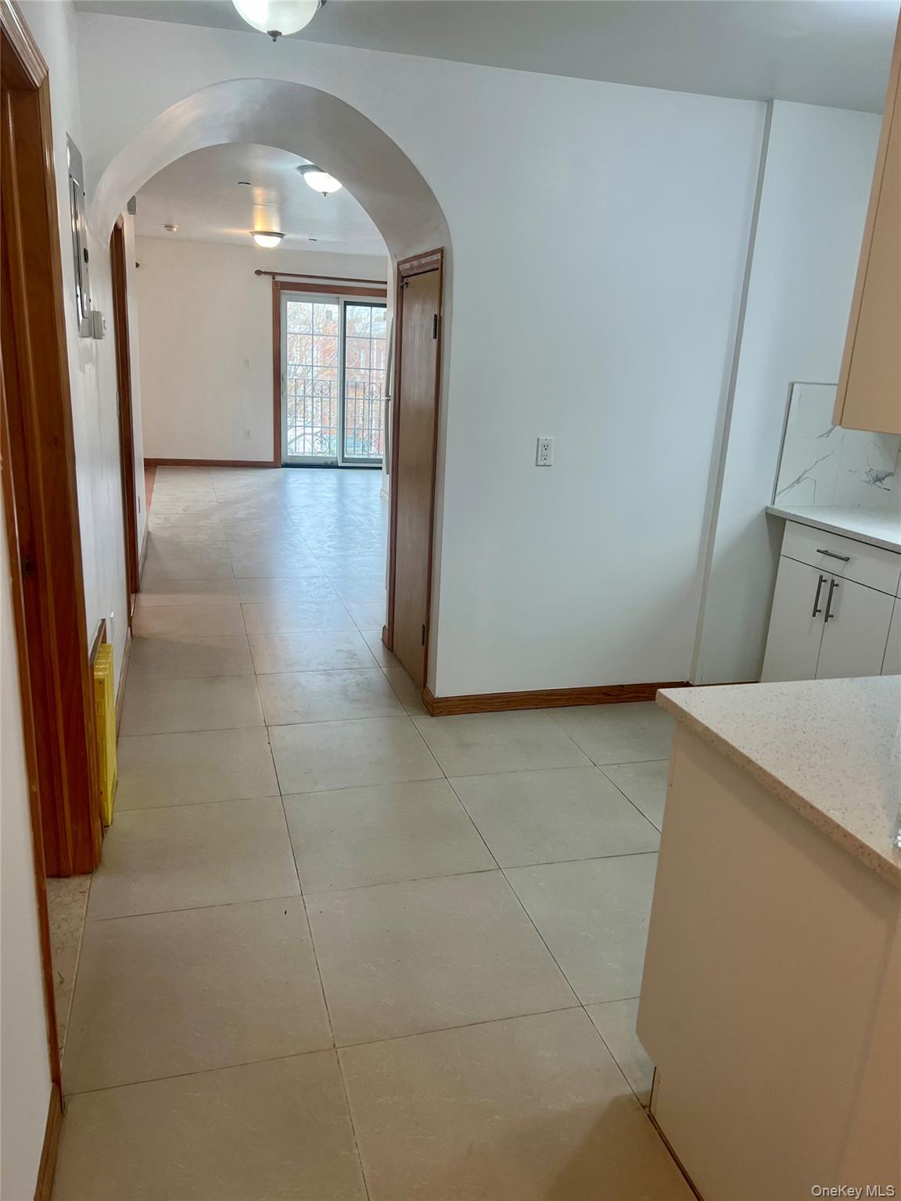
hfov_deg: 53.1
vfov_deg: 67.3
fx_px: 902
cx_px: 450
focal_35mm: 26
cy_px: 600
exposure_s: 1/120
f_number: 1.5
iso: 50
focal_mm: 5.7
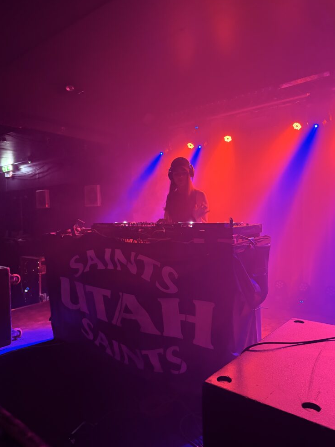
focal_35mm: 25
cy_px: 221
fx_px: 323
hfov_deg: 54.9
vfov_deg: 69.4
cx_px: 166
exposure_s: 1/50
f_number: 1.78
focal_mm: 6.76
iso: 800
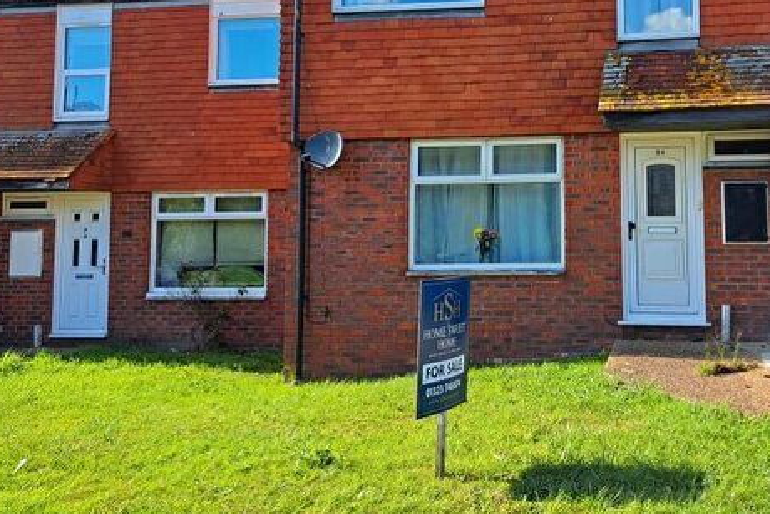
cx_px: 537
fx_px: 813
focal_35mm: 38
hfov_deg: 49.4
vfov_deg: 34.7
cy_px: 160
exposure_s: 1/514
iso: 50
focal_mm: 5.23
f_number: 1.8
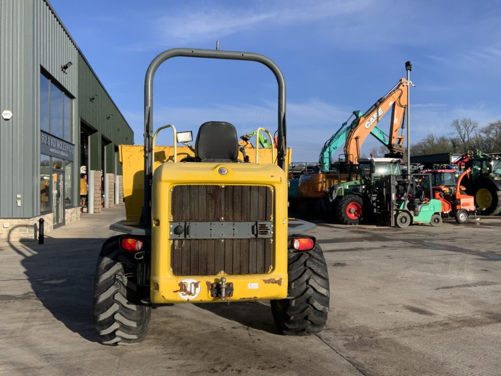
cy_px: 188
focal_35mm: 29
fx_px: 420
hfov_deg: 61.7
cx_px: 250
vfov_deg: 48.2
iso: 16
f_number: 1.8
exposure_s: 1/1786
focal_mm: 3
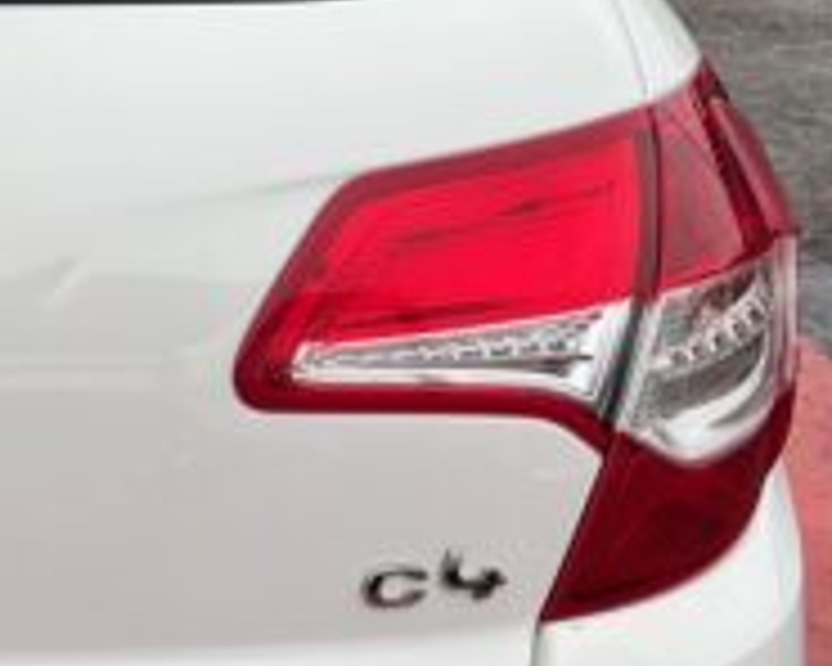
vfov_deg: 14.0
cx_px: -594
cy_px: 342
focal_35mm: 110
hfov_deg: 15.4
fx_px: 2709
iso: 50
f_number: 1.5
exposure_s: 1/558
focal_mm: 5.7
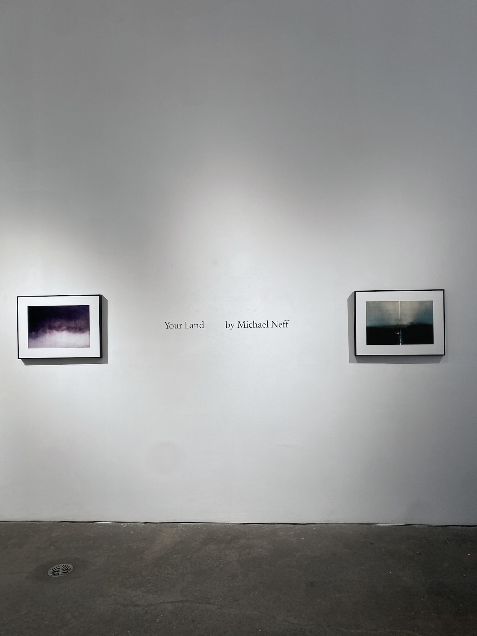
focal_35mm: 26
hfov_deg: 53.1
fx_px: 478
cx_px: 238
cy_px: 318
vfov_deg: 67.3
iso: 100
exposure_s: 1/120
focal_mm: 4.25
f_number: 1.8
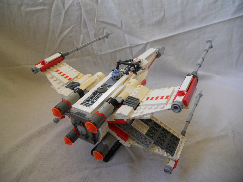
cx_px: 122
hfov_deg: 65.3
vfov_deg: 51.4
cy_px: 91
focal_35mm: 27
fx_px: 190
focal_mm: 4.9
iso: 100
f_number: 3.2
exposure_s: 1/30
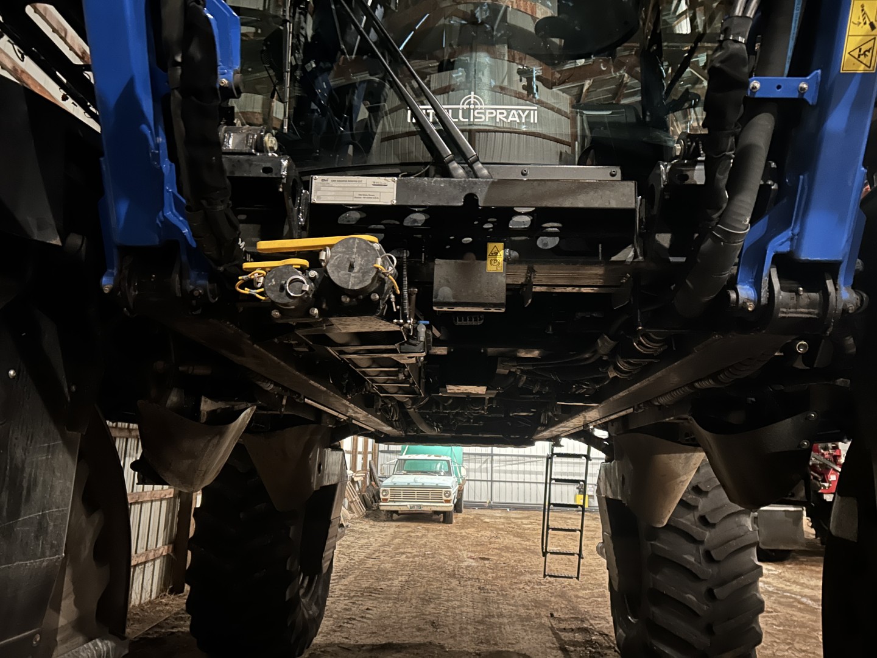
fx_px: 659
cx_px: 438
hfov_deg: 67.3
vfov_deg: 53.1
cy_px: 329
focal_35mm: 26
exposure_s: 1/9
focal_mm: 5.7
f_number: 1.5
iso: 1000
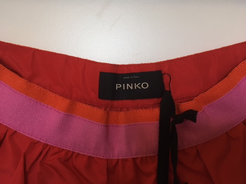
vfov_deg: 48.2
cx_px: 123
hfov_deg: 61.7
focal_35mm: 29
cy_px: 92
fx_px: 206
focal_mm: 4.15
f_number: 2.2
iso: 100
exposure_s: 1/33
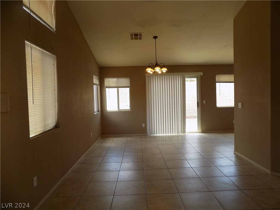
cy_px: 105
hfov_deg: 73.9
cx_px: 140
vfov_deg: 58.9
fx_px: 186
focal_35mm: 23
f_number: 3.1
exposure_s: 1/80
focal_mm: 4
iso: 80
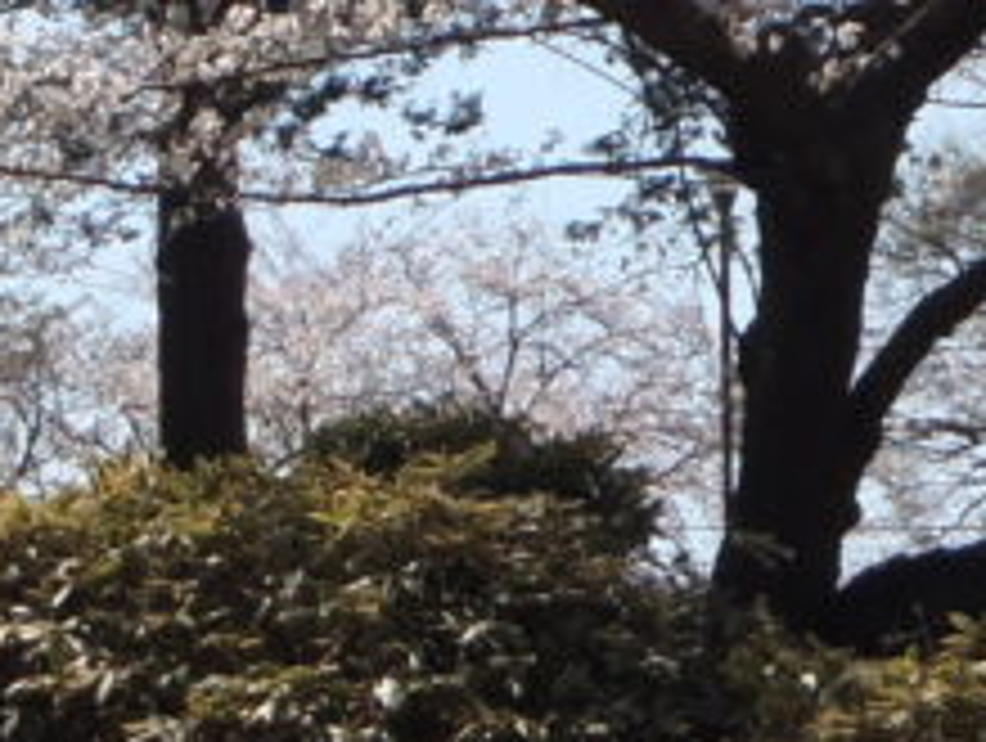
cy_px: -612
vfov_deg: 8.5
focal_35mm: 168
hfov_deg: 11.6
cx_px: 1108
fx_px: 4793
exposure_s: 1/500
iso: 80
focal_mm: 6.53
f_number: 5
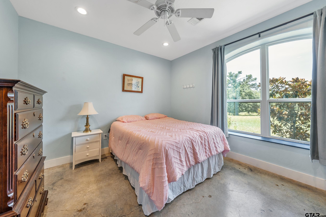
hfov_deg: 108.3
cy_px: 108
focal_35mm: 13
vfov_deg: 85.4
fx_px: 118
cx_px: 163
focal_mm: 13
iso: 800
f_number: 8
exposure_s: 1/25
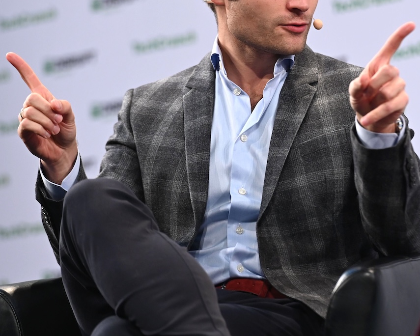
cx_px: 266
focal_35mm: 329
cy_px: 97
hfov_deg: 5.9
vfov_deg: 4.7
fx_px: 4090
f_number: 4
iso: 1600
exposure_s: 1/250
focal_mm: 200
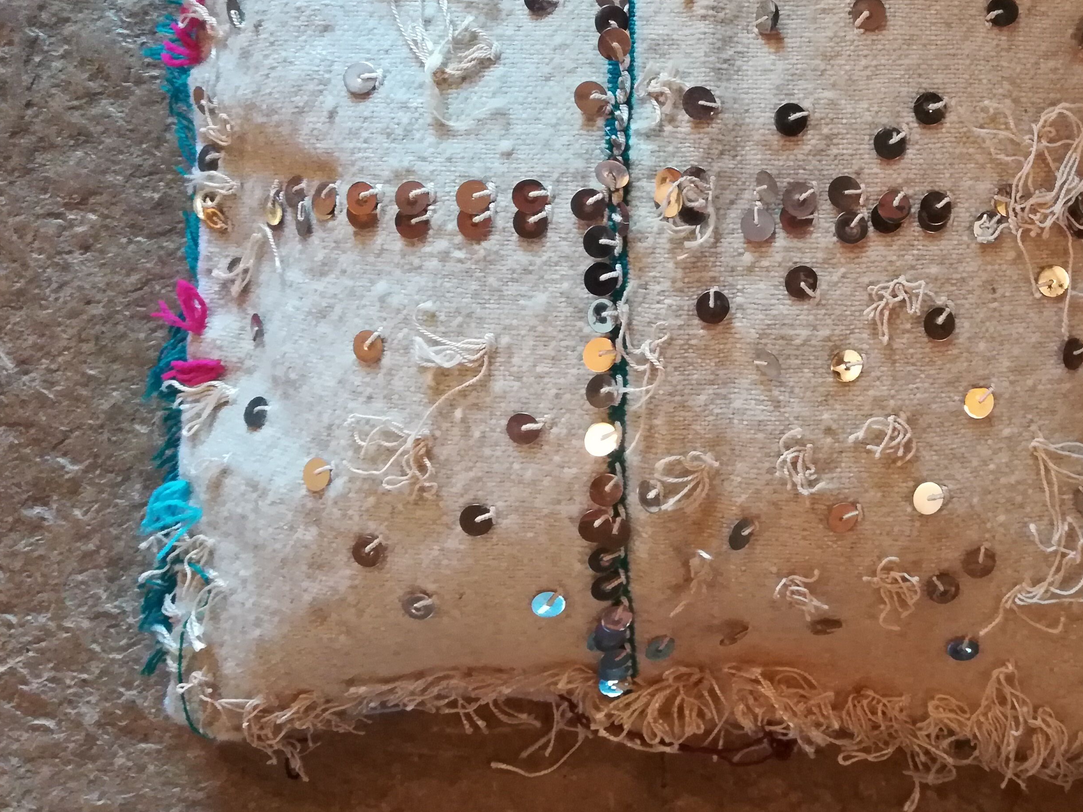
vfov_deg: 33.6
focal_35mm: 42
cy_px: 190
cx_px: 820
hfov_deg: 43.3
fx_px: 1314
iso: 640
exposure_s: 1/20
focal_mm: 3.83
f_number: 2.2
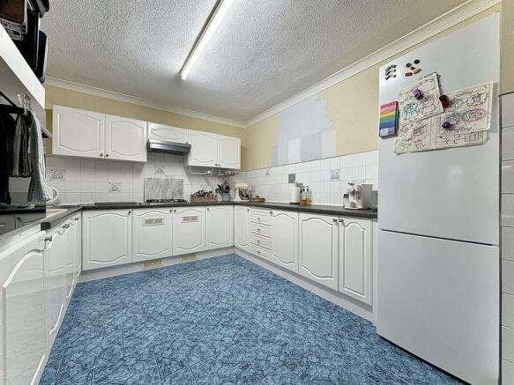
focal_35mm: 14
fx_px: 208
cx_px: 257
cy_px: 192
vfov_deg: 85.7
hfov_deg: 102.1
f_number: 2.2
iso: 200
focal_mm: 2.22
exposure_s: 1/100
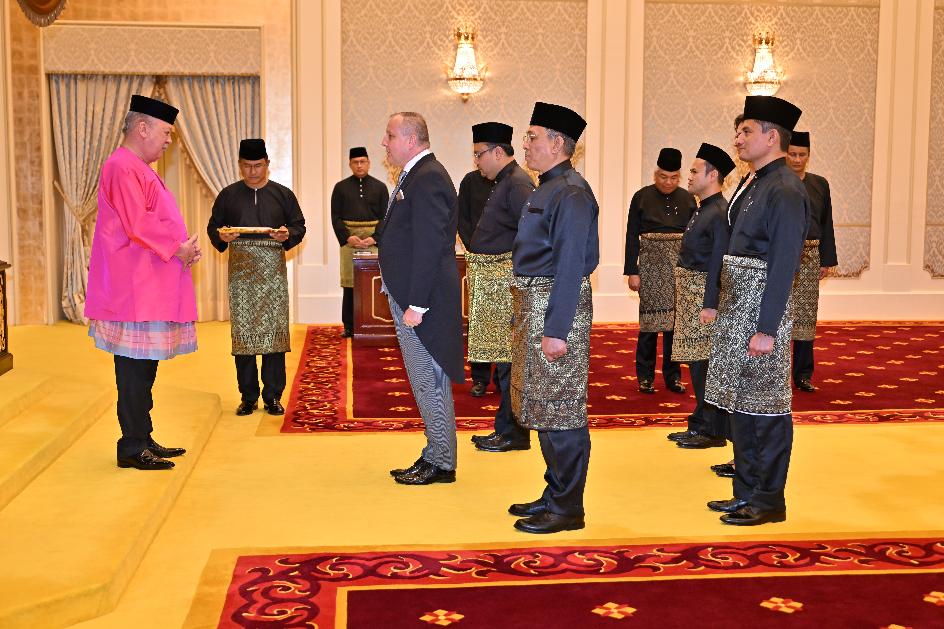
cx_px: 472
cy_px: 314
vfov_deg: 30.5
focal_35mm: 44
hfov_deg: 44.5
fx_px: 1154
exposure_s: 1/200
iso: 1000
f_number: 4
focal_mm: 44
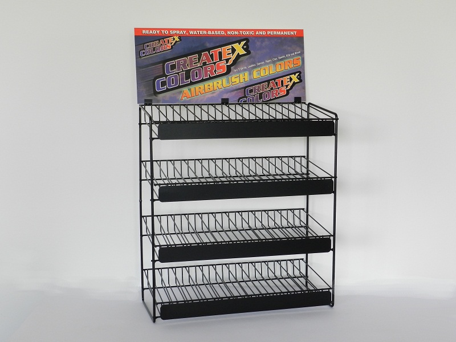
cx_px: 228
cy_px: 171
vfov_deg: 27.5
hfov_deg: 36.2
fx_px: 698
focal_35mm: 53
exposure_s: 1/30
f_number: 4.4
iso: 360
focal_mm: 9.4
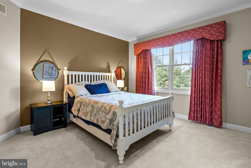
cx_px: 126
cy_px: 84
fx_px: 119
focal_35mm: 17
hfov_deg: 93.3
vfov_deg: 70.5
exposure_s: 1/6
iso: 400
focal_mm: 17
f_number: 8
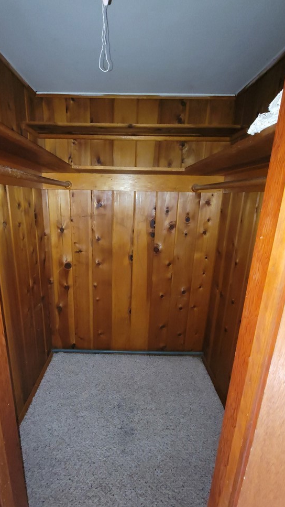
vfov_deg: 103.0
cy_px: 256
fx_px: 202
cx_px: 123
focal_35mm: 15
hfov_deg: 70.2
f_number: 2.2
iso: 640
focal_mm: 2.2
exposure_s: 1/19
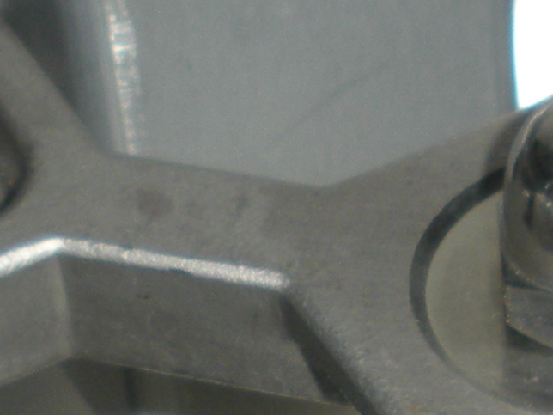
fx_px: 3259
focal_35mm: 204
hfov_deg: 9.7
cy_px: 424
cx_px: 397
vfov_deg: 7.3
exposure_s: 1/60
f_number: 3.5
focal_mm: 6.3
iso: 64
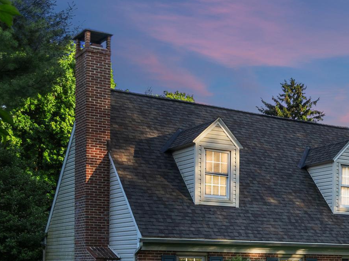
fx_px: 695
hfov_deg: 25.7
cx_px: 400
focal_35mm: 69
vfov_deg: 20.6
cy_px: 261
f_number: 9
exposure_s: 1/40
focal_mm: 21
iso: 250
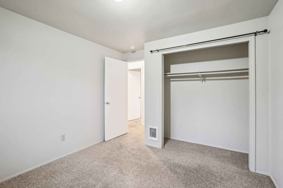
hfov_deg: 96.7
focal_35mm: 16
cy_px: 94
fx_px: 126
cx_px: 142
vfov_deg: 73.7
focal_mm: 16
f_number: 8
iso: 400
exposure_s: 1/3.33
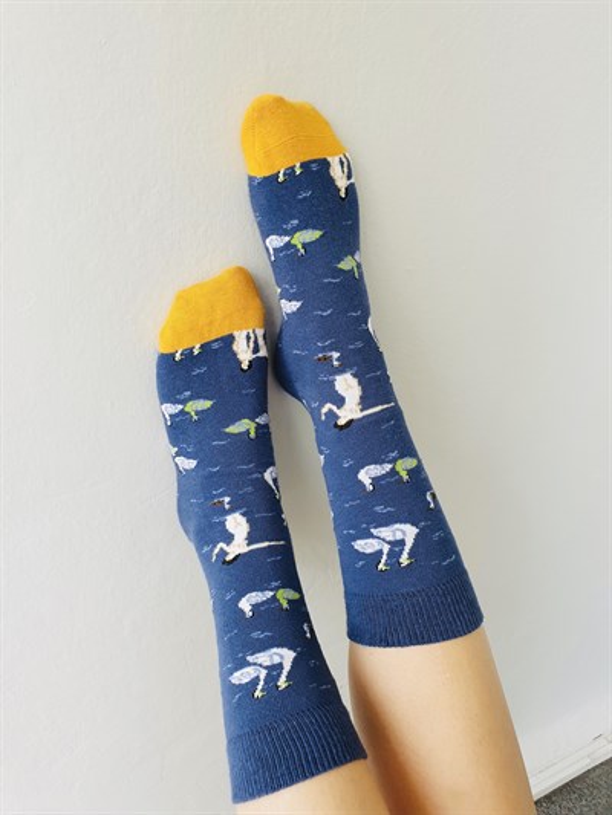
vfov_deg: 67.3
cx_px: 306
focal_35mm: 26
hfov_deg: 53.1
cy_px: 408
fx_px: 613
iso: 100
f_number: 2.4
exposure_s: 1/100
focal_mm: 4.32
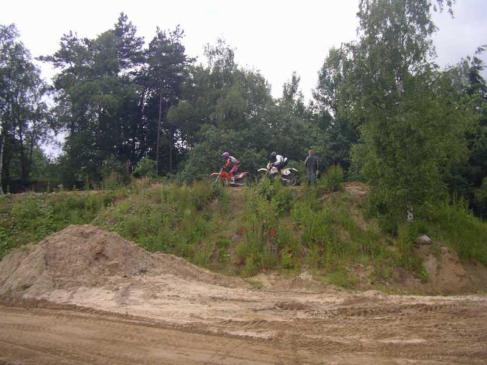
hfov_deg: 42.9
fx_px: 619
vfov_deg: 32.9
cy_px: 182
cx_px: 244
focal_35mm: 44
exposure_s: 1/500
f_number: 3
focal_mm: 6.9
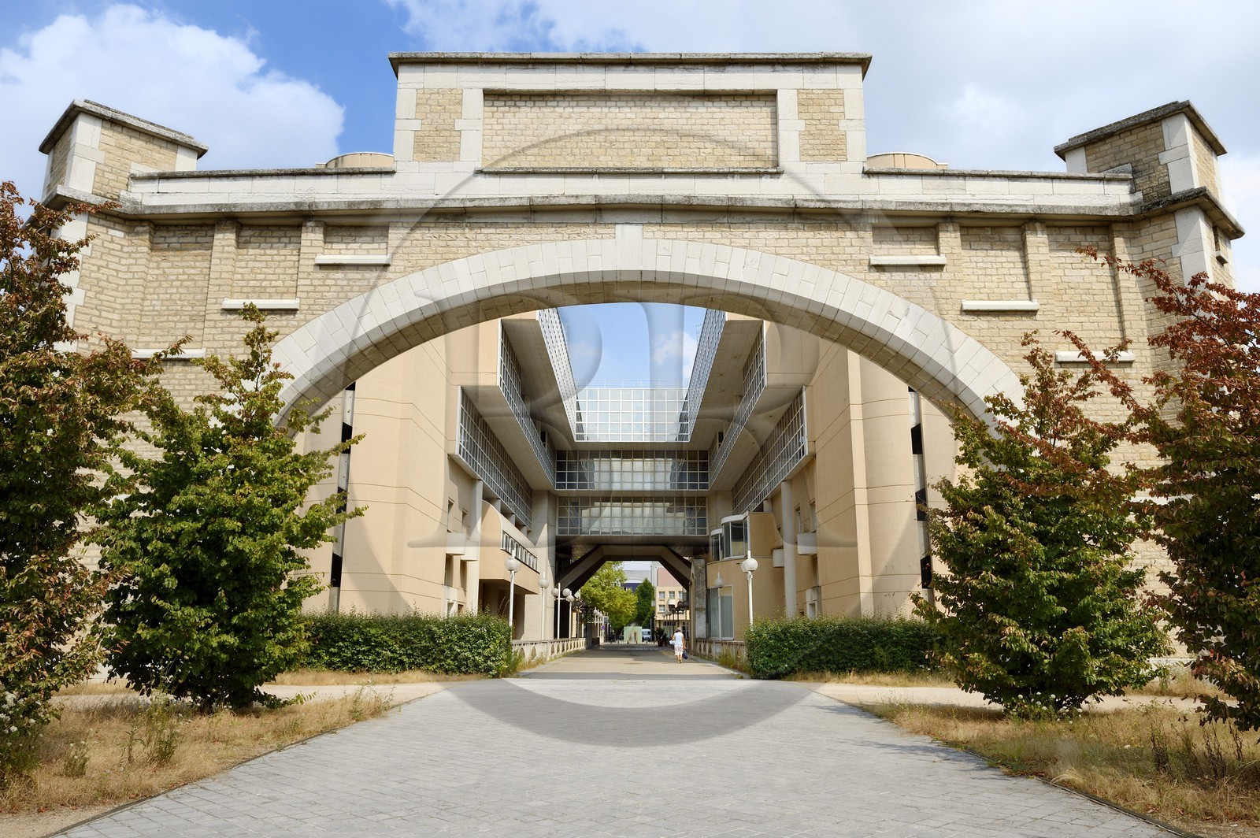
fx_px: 944
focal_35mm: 27
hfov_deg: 67.4
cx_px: 630
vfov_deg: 47.9
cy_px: 419
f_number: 7.1
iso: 200
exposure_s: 1/1000
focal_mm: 27
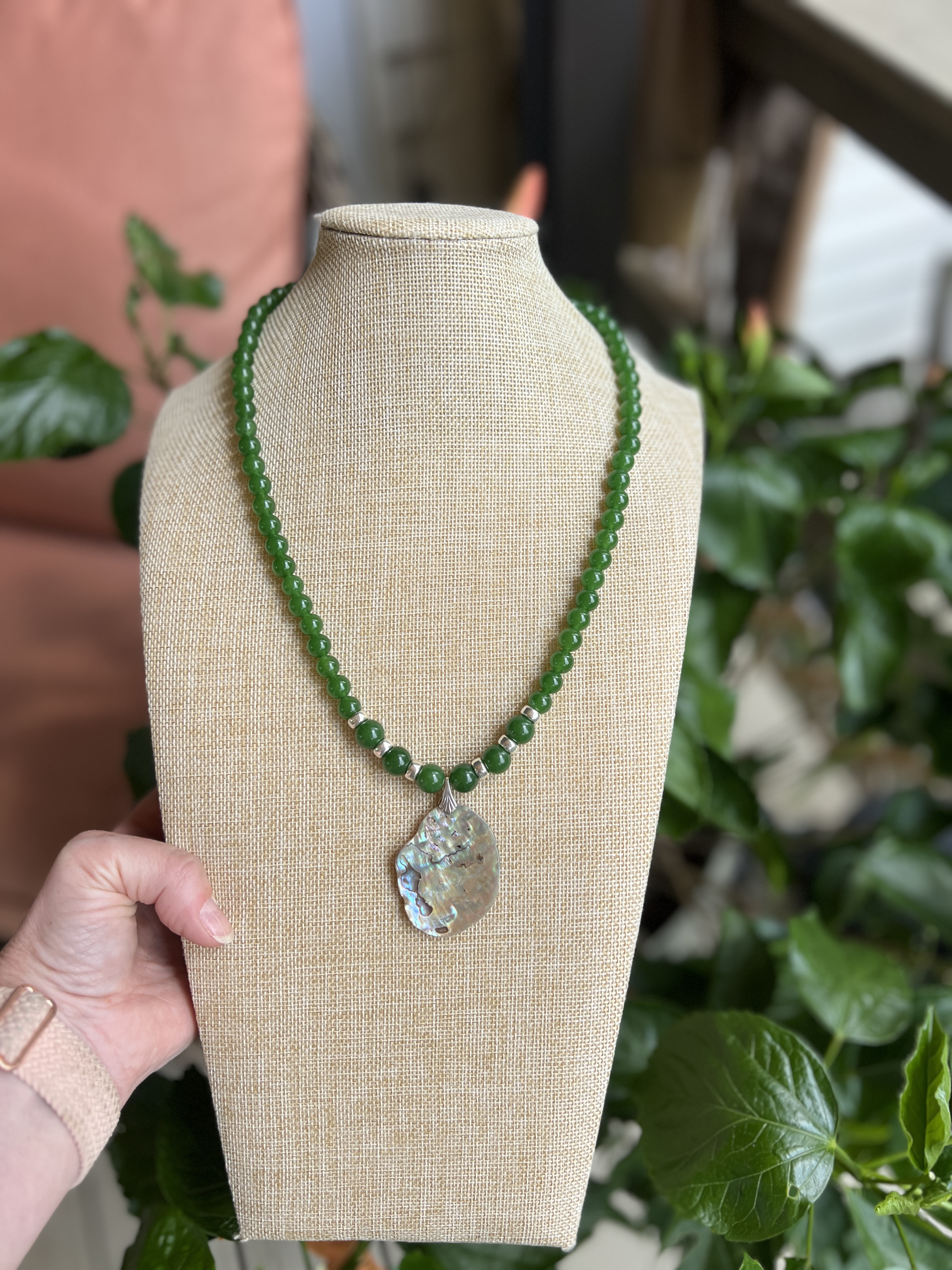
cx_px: 476
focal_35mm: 26
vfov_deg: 67.3
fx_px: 953
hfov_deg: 53.1
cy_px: 635
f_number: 1.5
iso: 50
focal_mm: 5.7
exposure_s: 1/1209
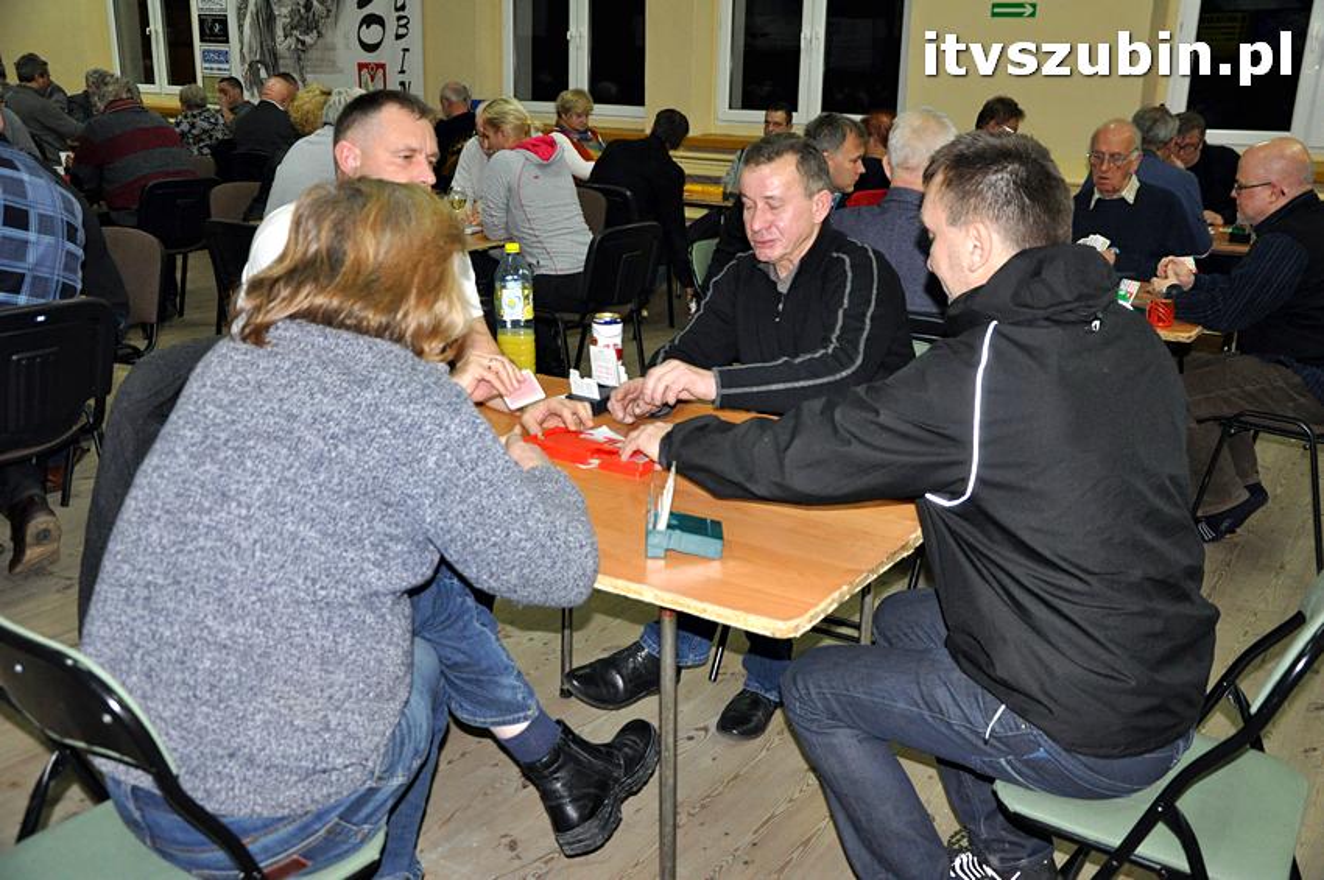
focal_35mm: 36
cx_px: 662
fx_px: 1323
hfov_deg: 53.2
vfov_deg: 36.8
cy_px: 440
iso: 1250
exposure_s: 1/60
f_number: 4.5
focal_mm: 24
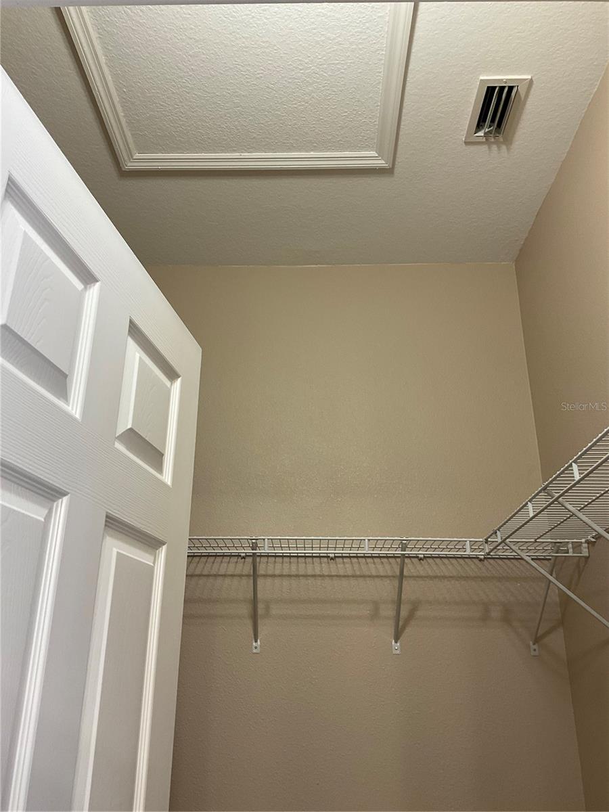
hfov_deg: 48.2
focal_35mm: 29
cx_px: 304
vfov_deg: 61.7
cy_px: 406
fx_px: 680
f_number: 1.8
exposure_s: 1/60
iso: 50
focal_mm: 3
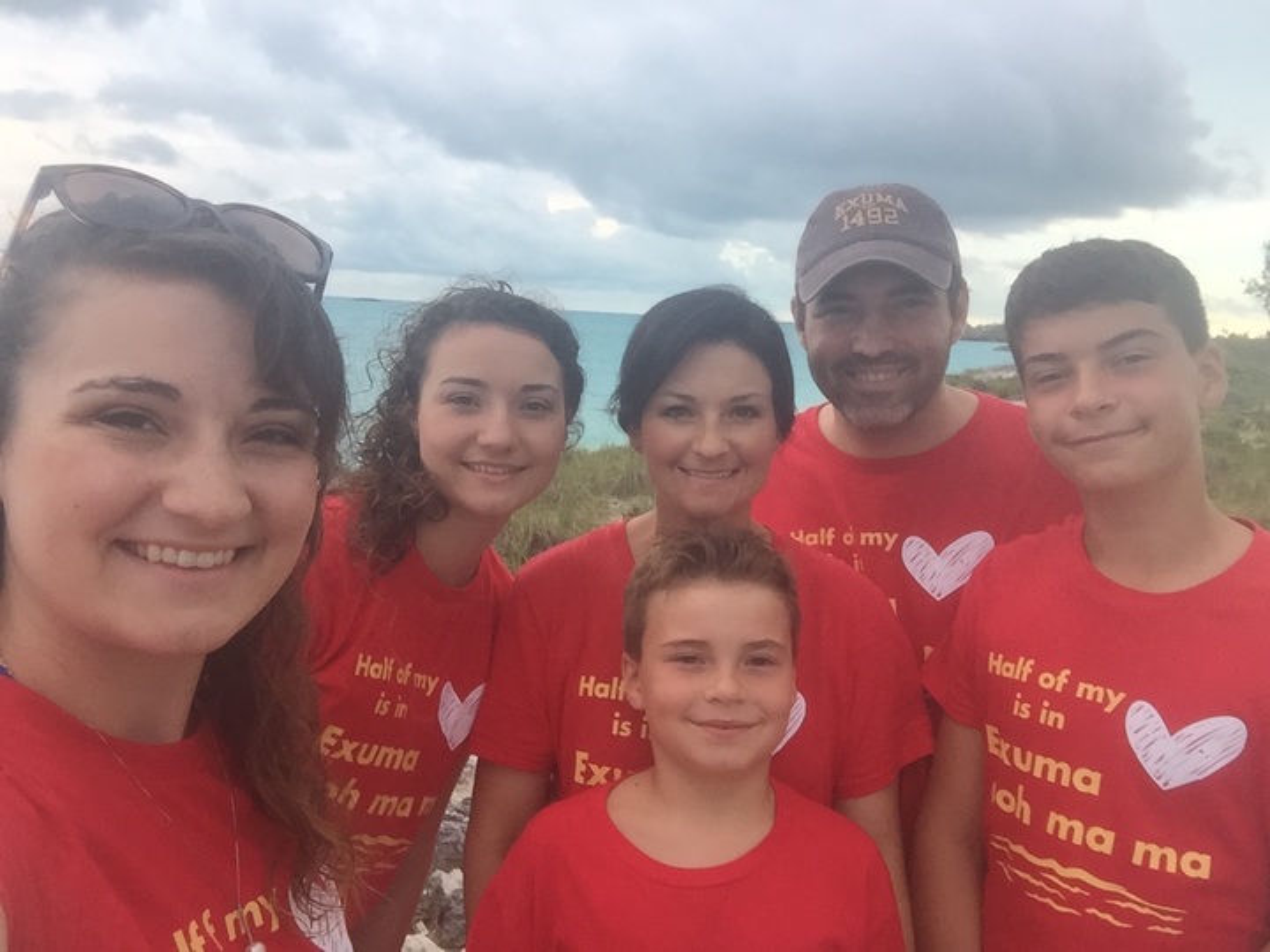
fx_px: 1137
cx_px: 635
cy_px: 476
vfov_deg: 45.4
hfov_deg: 58.4
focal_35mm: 31
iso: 32
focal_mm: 2.65
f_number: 2.2
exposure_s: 1/231
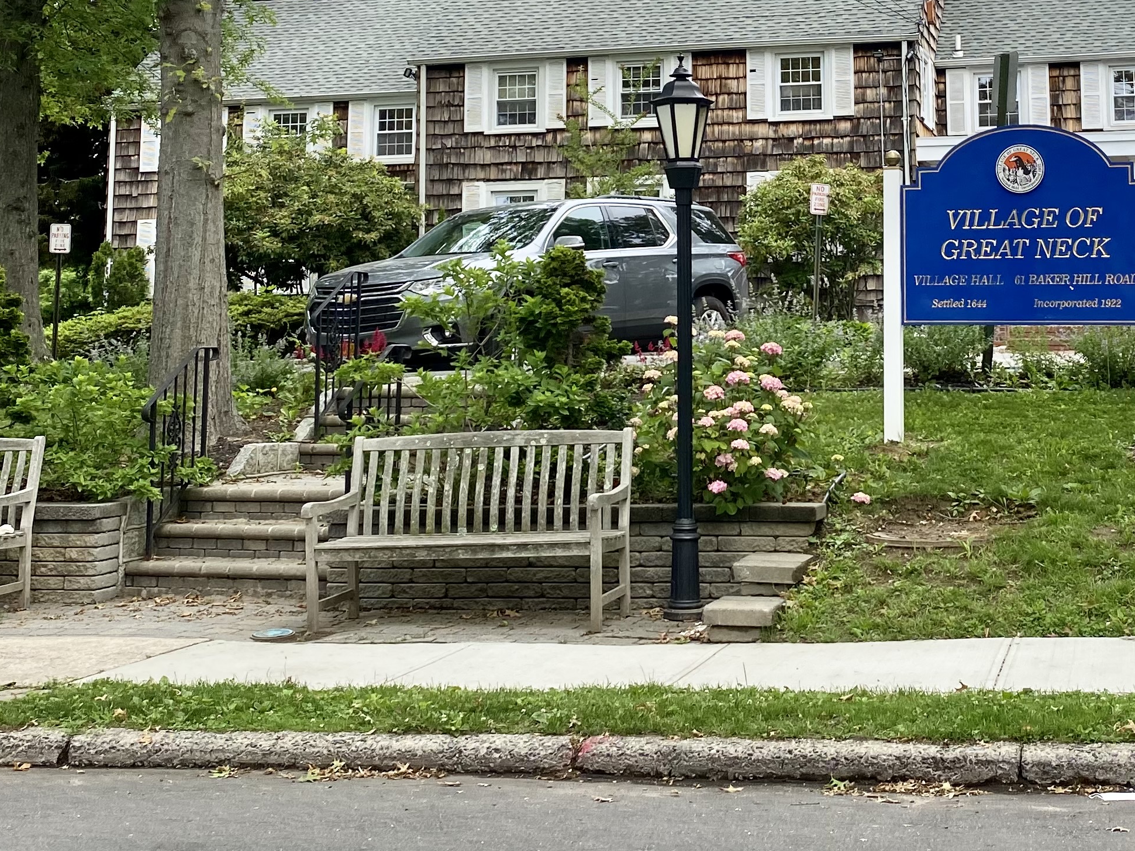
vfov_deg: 26.4
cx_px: 808
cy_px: 140
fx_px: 1771
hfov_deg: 35.0
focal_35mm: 54
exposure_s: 1/934
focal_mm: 4.25
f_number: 1.8
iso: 32
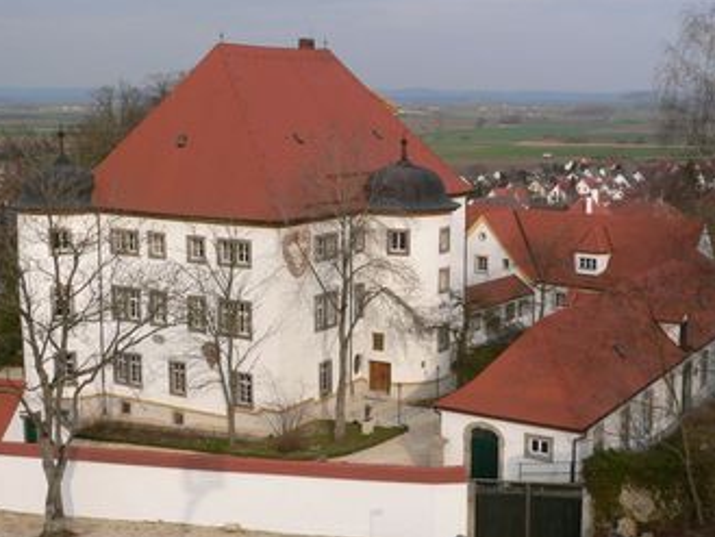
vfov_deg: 28.6
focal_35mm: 51
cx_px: 392
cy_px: 250
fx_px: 1054
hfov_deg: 37.4
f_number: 4
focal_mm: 7.5
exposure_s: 1/500
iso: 80
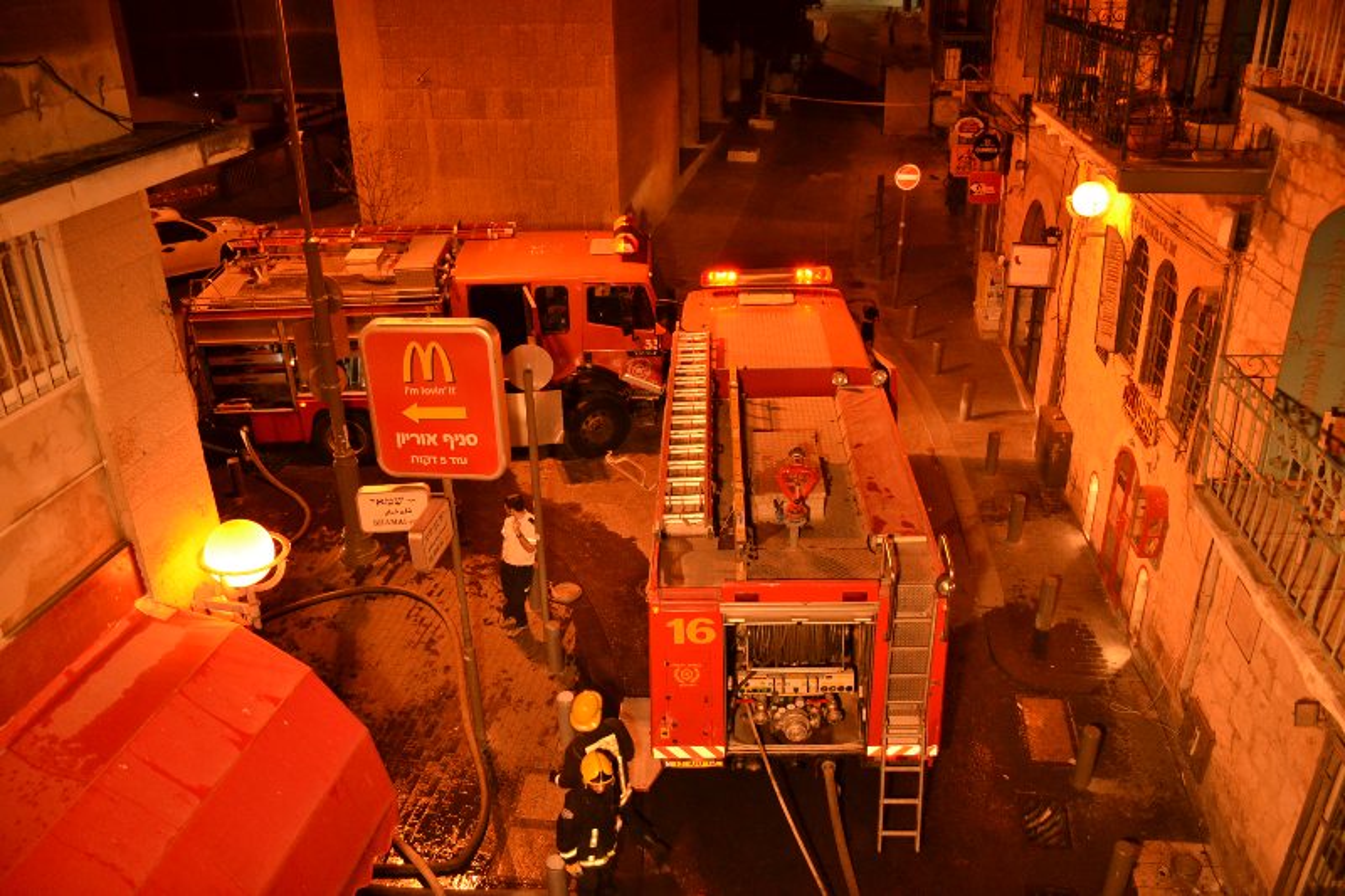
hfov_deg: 67.4
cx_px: 672
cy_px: 448
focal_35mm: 27
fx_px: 1008
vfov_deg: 47.9
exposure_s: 1/80
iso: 1600
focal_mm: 18
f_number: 4.5
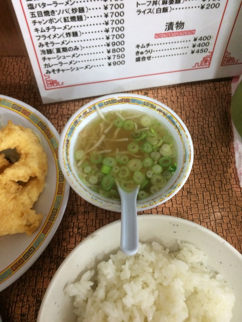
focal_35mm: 29
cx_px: 121
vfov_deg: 61.7
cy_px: 161
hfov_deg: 48.2
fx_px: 270
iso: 320
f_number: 2.2
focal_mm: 4.15
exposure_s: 1/30
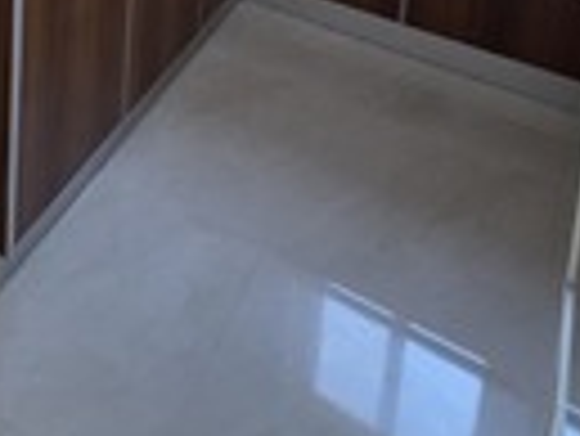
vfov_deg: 21.9
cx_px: 61
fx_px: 771
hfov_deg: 38.4
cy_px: -321
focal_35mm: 46
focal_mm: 2.2
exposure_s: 1/100
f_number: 1.9
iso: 200
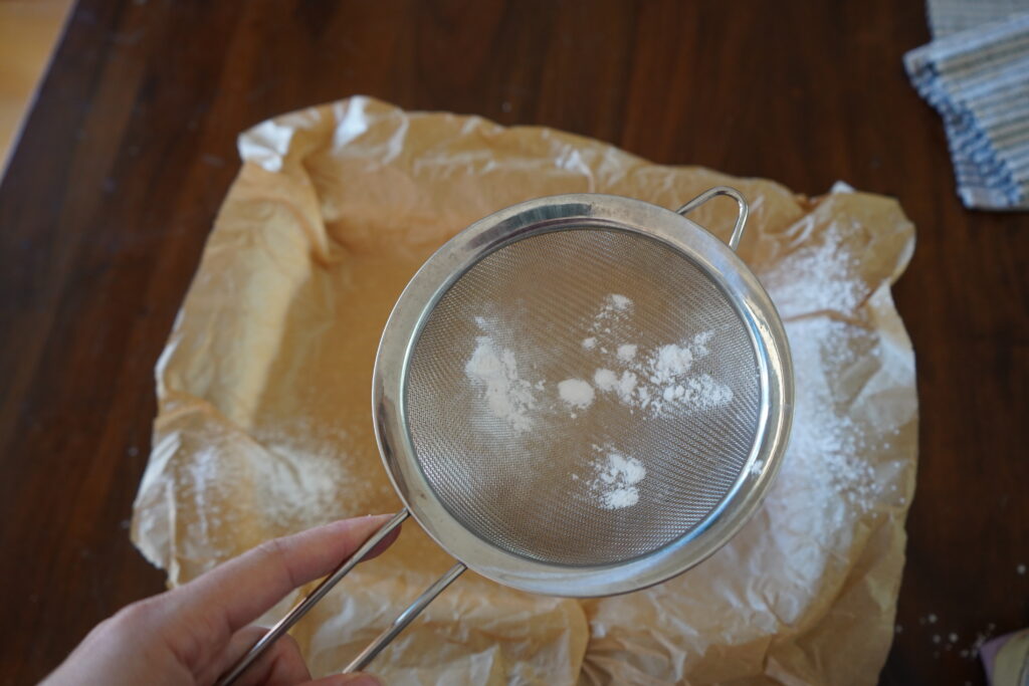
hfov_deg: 65.5
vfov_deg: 46.4
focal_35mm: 28
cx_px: 514
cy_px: 343
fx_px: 800
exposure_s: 1/60
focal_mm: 28
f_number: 4
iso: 1250
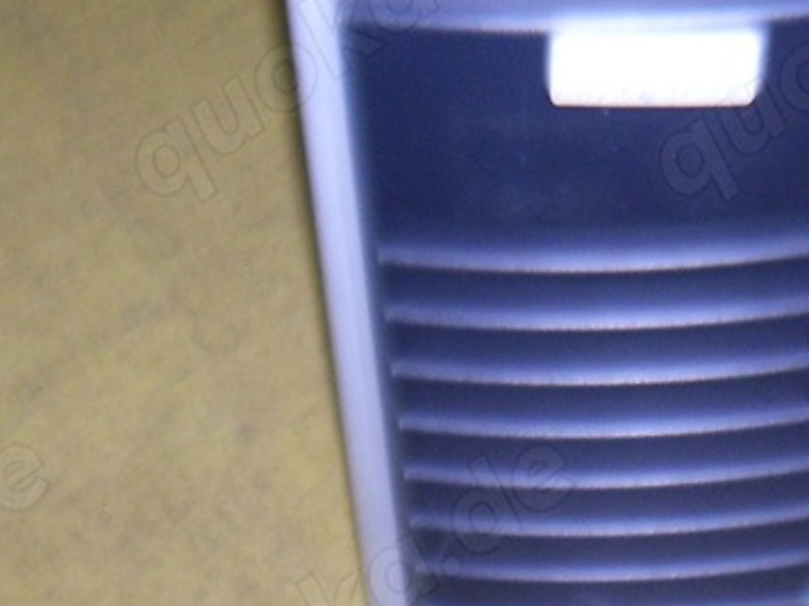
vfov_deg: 14.1
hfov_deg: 18.8
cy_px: 59
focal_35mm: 104
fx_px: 2431
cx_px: 625
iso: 125
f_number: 2.7
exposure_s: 1/60
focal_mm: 6
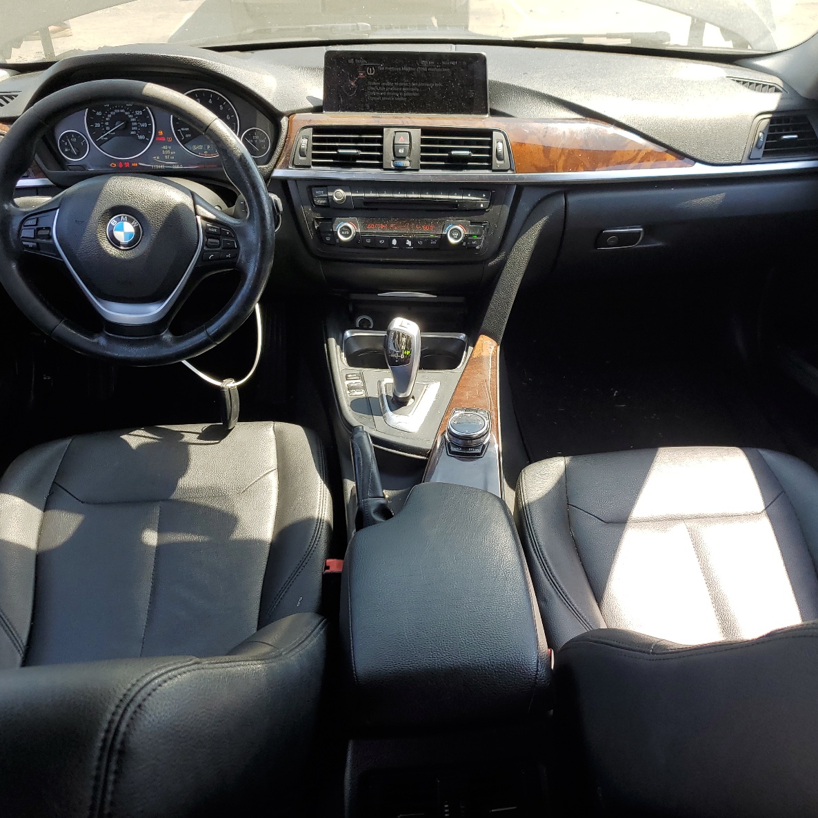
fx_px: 829
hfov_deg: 52.4
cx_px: 463
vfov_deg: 52.5
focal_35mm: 31
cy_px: 413
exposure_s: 1/417
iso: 50
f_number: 1.5
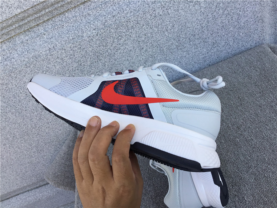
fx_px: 248
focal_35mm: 31
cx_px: 138
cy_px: 104
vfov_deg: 45.4
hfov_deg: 58.4
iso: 25
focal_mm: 3.3
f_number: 2.4
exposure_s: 1/317
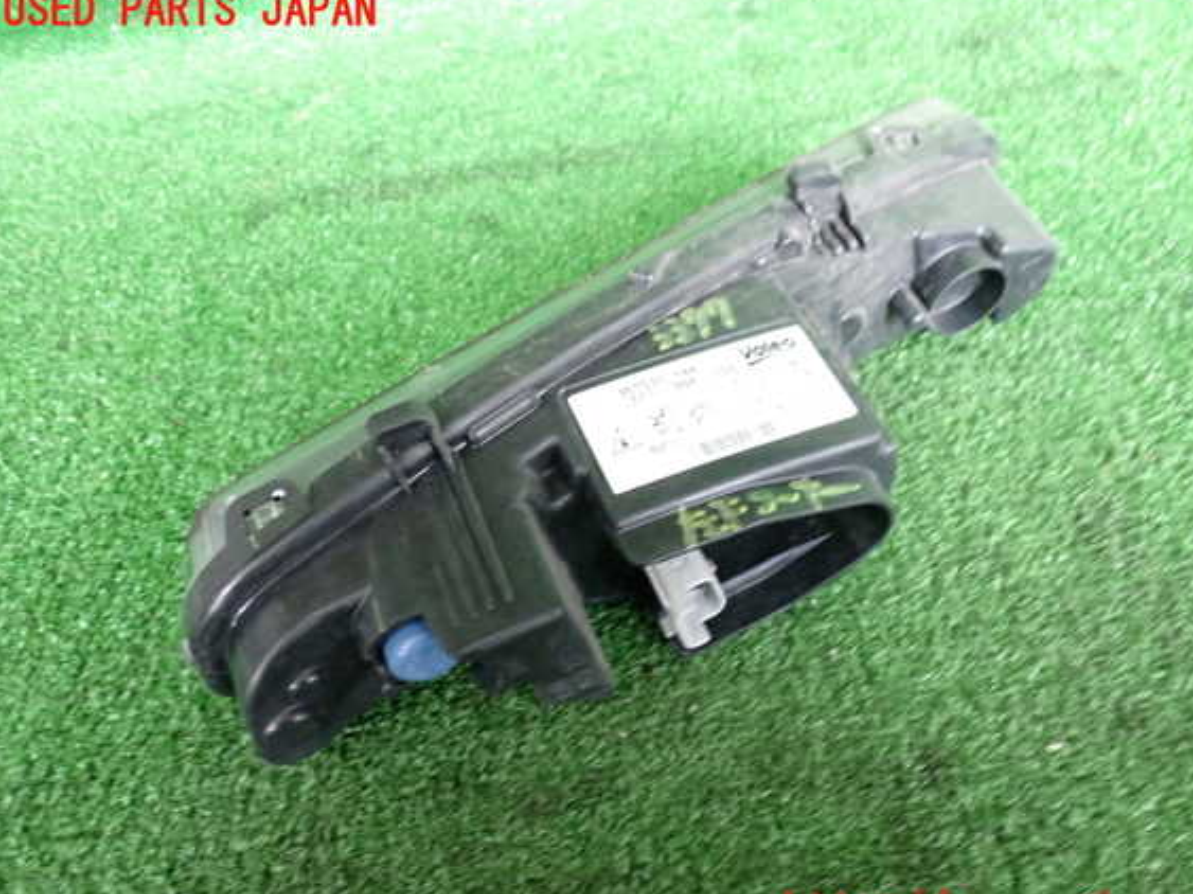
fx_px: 1103
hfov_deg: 56.8
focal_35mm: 32
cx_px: 627
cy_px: 462
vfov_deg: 44.1
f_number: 2.3
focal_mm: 5.4
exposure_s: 1/30
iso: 640
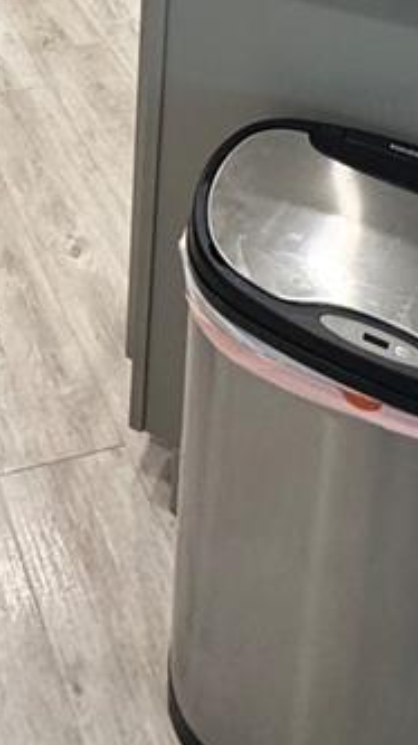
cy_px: -340
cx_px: -42
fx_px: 1085
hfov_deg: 20.8
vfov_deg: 27.6
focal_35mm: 55
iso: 320
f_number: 2.2
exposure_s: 1/60
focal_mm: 2.22
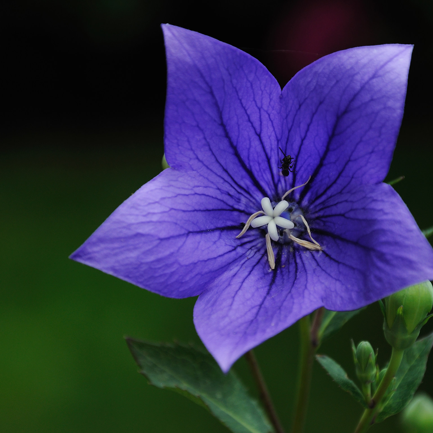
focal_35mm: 208
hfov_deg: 8.4
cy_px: 219
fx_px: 2939
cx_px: 265
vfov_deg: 8.4
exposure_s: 1/320
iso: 200
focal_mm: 105
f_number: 5.6
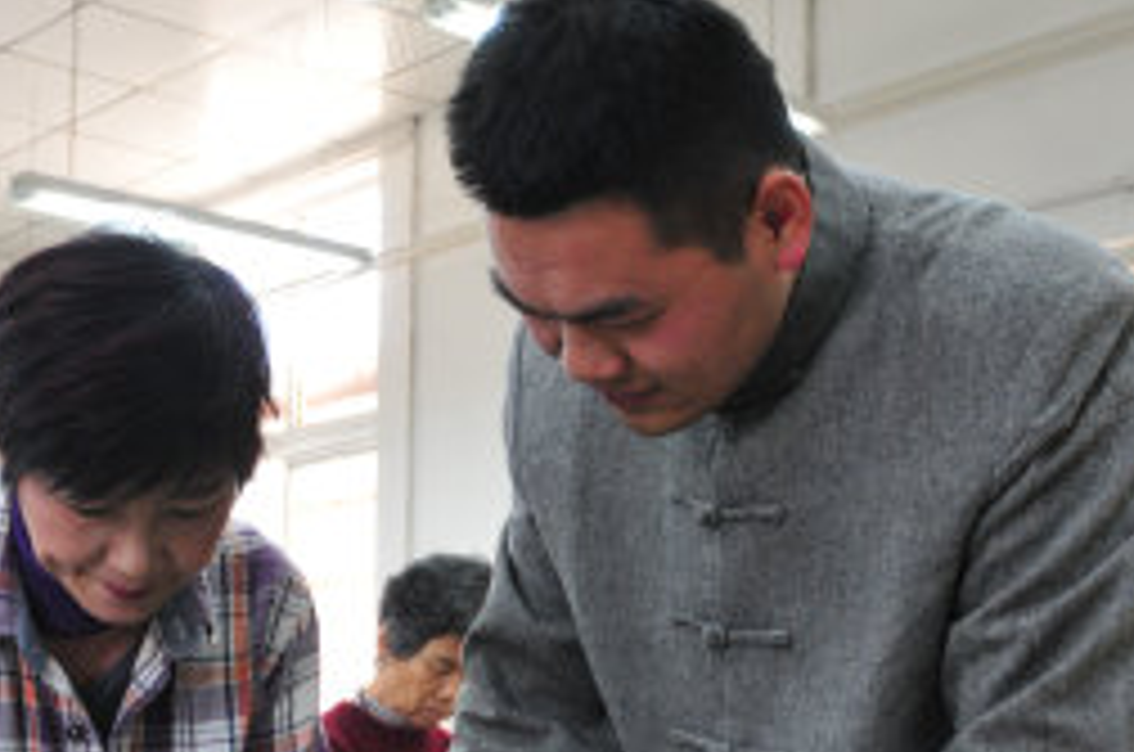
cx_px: 256
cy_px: 655
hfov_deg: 28.4
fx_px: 2201
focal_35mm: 70
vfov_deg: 19.1
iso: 640
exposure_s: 1/80
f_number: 4.5
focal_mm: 24
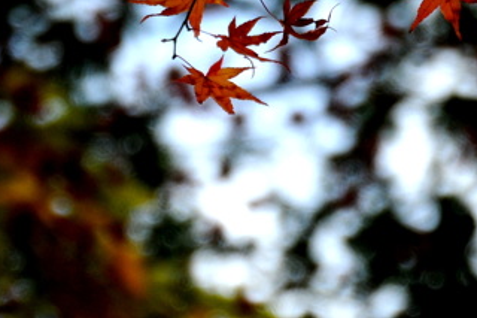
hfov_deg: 3.9
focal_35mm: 528
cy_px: -154
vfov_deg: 2.6
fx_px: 6992
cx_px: 146
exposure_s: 1/500
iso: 400
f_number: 6
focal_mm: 110
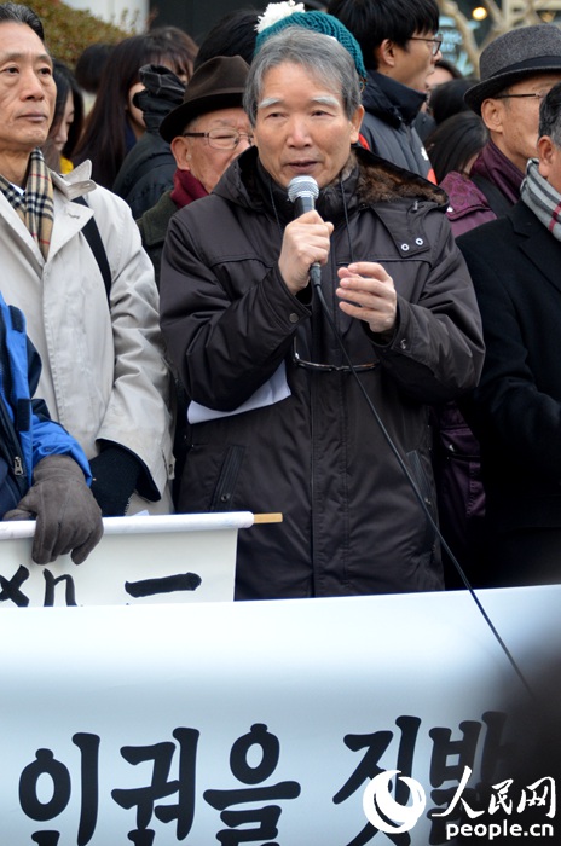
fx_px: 3520
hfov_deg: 9.1
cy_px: 423
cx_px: 280
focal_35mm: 150
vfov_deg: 13.7
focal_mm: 100
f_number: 5.3
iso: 800
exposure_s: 1/200
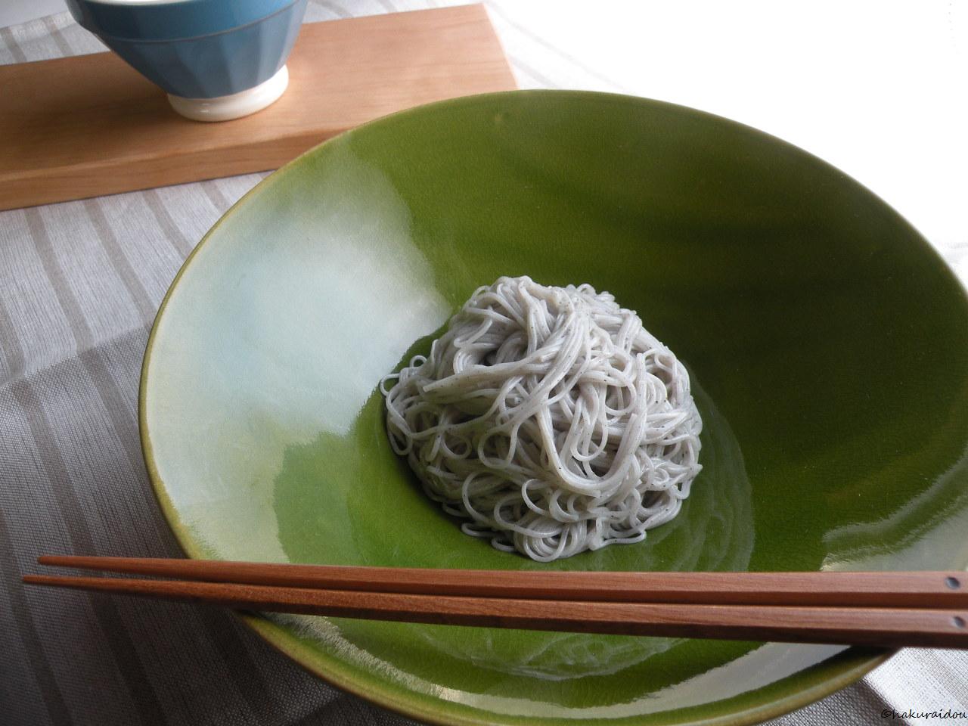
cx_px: 484
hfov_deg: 65.3
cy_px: 363
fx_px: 755
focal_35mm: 27
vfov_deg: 51.4
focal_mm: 4.7
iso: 64
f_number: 3.2
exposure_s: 1/63.1
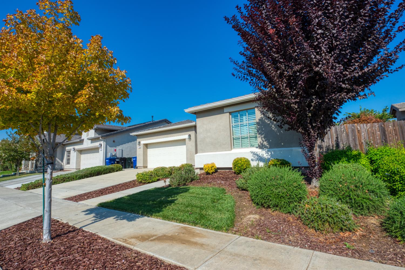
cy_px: 135
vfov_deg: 67.4
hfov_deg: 90.0
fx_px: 202
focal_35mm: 18
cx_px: 202
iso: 400
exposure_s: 1/800
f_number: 10
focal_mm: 18
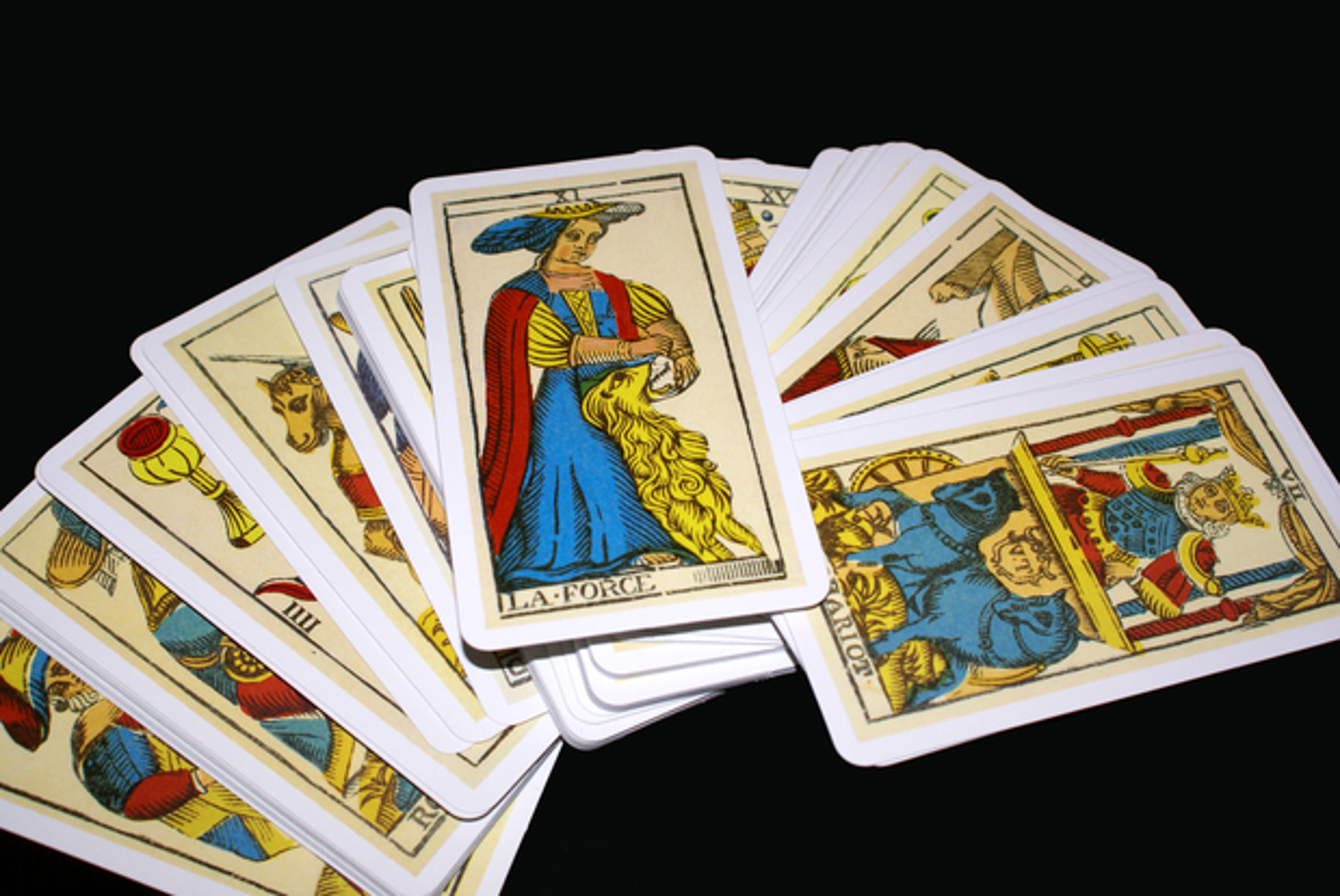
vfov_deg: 29.9
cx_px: 670
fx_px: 1677
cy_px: 448
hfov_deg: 43.6
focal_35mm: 45
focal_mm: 30
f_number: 5.6
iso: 400
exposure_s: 1/60
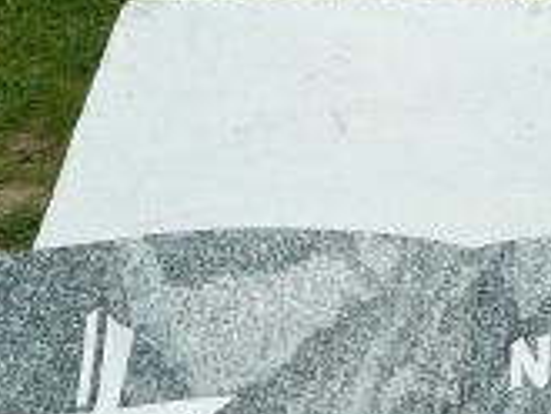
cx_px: 511
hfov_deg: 14.3
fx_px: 2166
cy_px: 624
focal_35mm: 136
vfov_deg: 10.5
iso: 80
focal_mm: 5.2
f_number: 2.8
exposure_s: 1/800
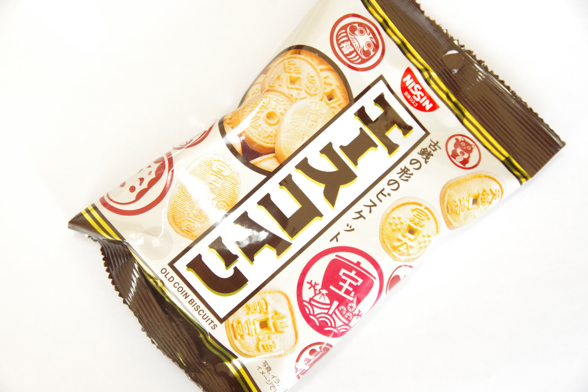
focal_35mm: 79
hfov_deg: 25.7
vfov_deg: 17.3
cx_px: 294
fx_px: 1290
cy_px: 196
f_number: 7.1
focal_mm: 53
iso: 1600
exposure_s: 1/100
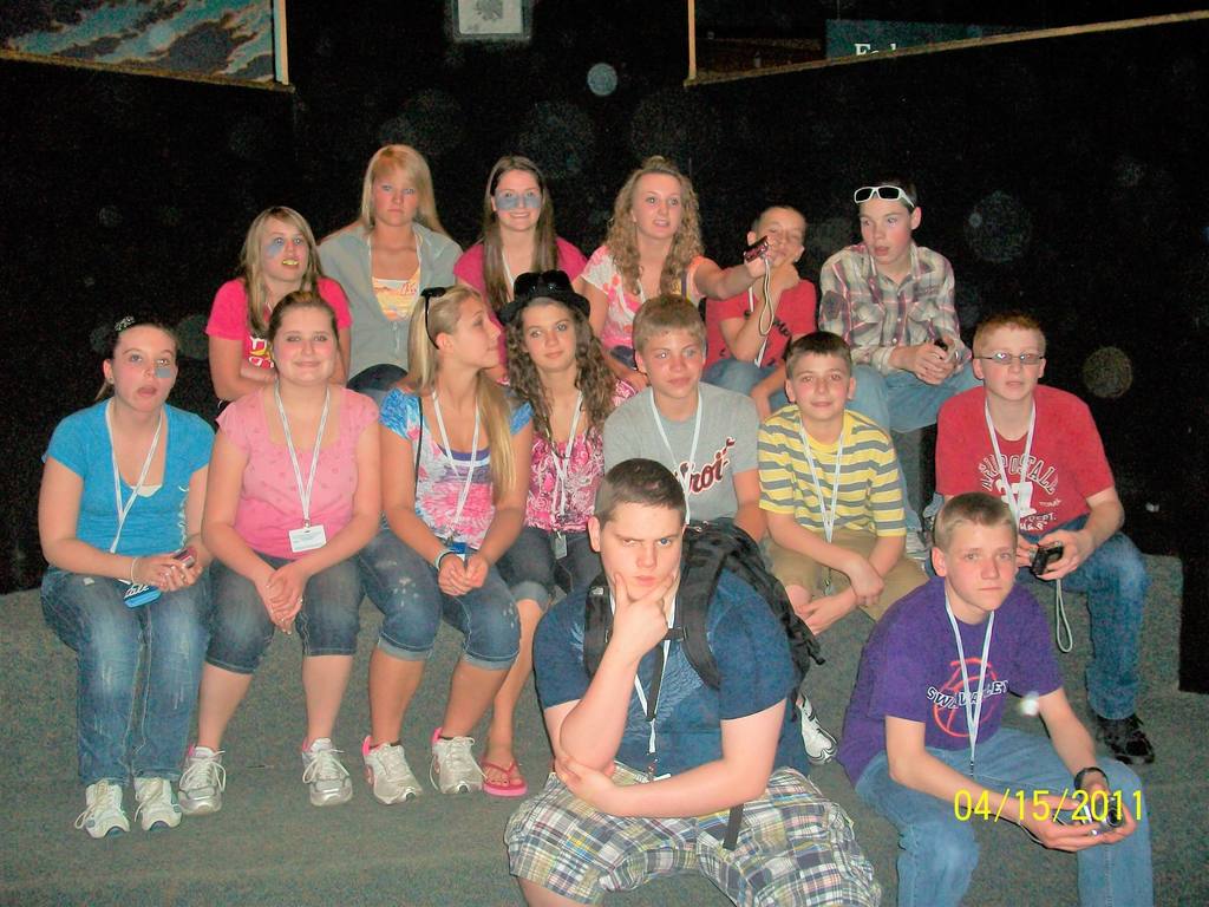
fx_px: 1187
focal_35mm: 34
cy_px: 454
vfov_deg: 41.8
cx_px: 604
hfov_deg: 54.0
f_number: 2.8
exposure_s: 1/60
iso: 160
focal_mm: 5.7
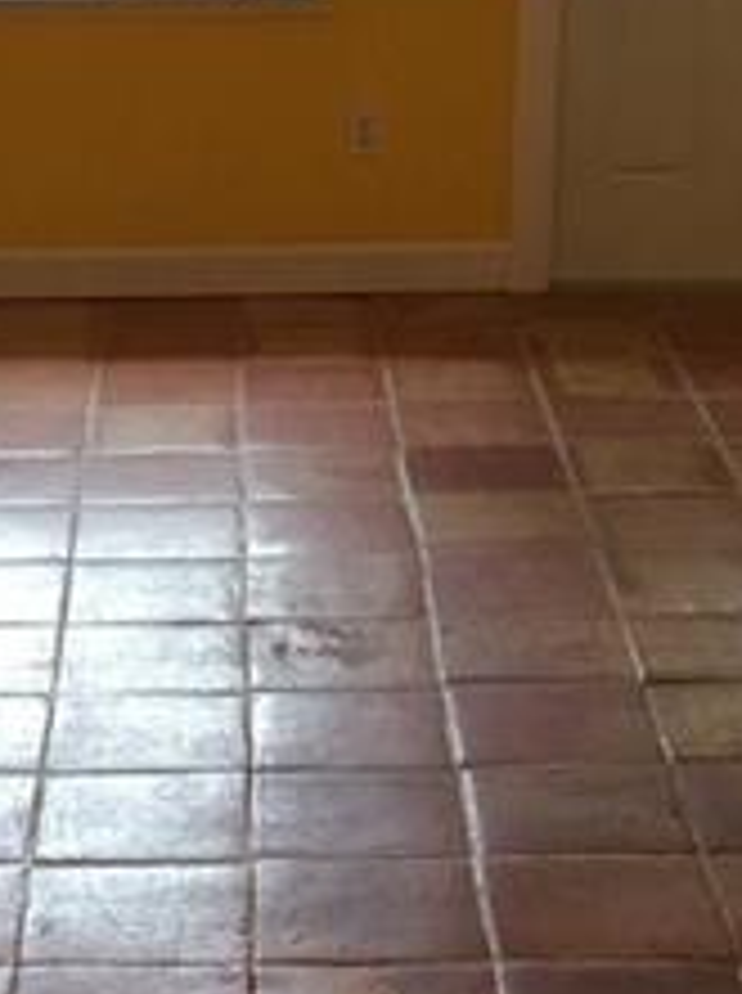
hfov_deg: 14.5
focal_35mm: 101
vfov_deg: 19.4
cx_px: 189
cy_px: 657
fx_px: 2895
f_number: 2.2
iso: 50
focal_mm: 4.15
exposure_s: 1/15
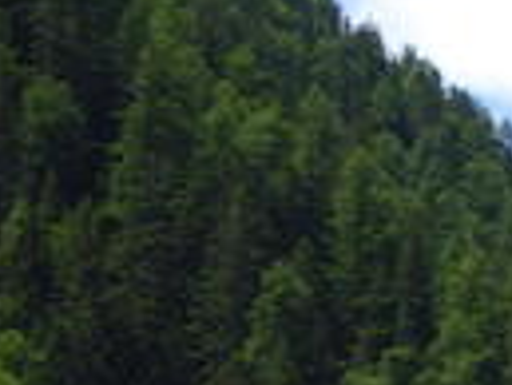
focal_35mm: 298
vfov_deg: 4.9
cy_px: 869
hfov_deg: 6.3
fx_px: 4412
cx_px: 1234
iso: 100
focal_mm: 10.3
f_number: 4.2
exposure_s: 1/400
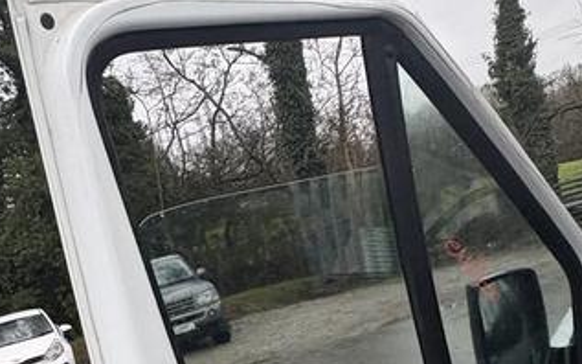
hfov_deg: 47.0
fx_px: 666
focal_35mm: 42
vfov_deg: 27.3
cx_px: 235
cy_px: 423
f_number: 2.2
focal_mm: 2.22
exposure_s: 1/99
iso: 160
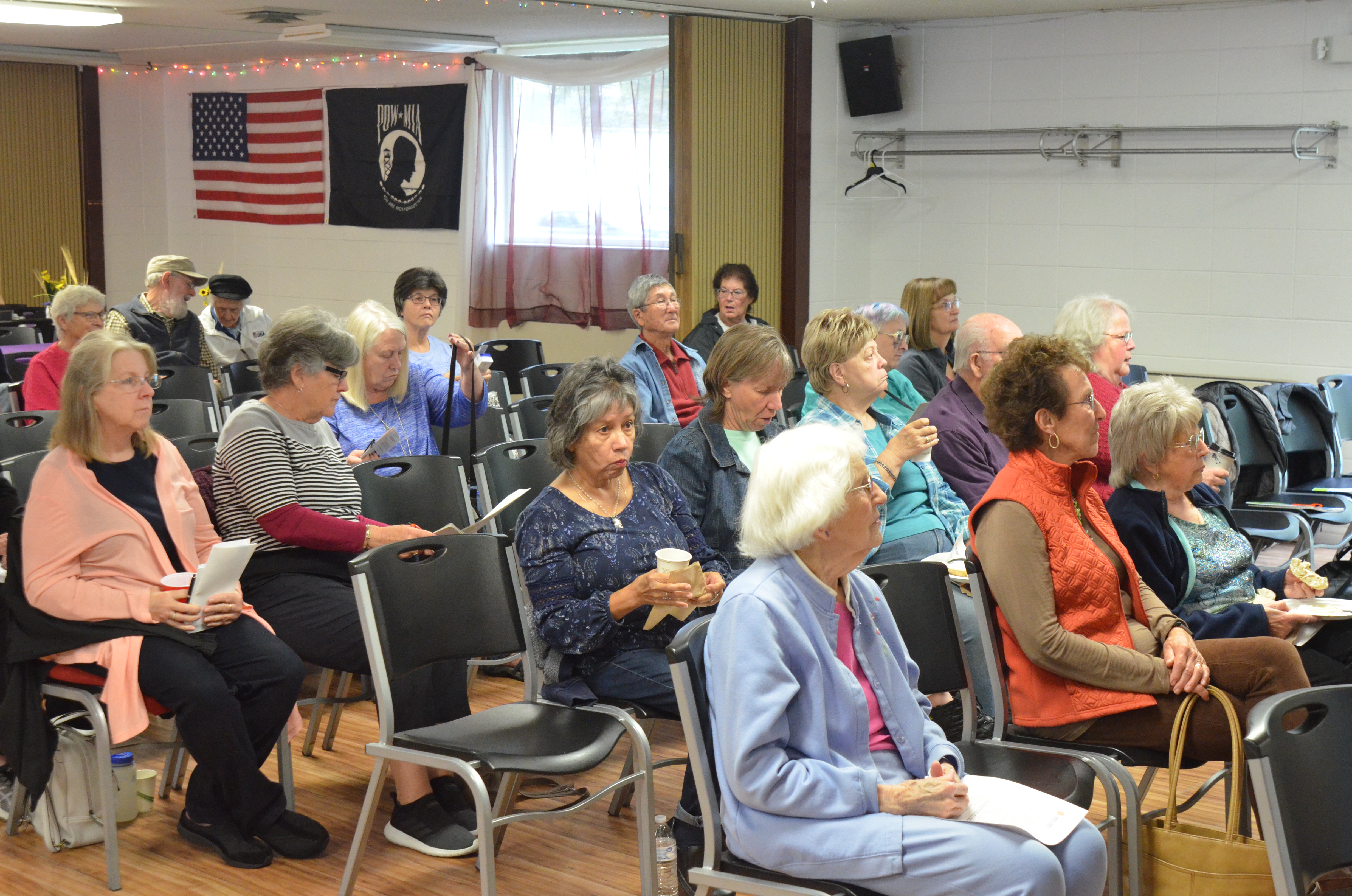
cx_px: 676
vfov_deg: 25.6
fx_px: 1968
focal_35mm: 52
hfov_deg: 37.9
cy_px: 448
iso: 3200
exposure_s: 1/100
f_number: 5
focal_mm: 35
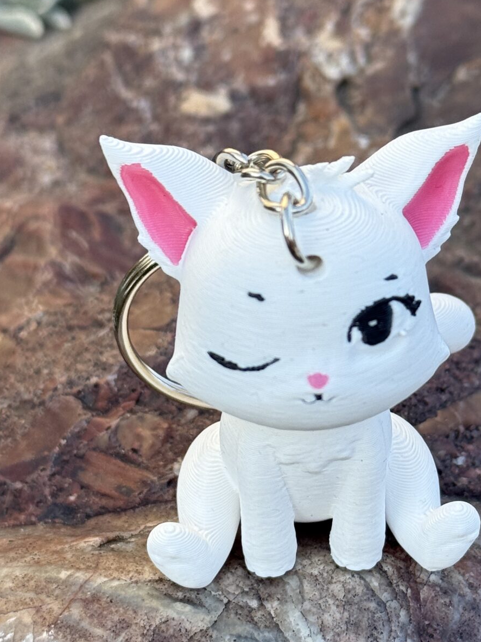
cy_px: 349
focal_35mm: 104
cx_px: 319
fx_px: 1928
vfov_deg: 18.9
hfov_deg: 14.2
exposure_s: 1/726
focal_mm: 6.76
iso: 64
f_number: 1.78
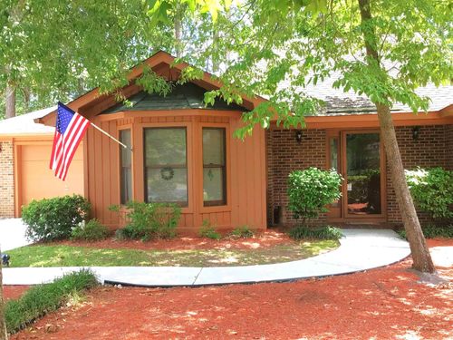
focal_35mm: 48
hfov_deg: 39.7
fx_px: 628
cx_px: 226
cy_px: 170
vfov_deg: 30.3
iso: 40
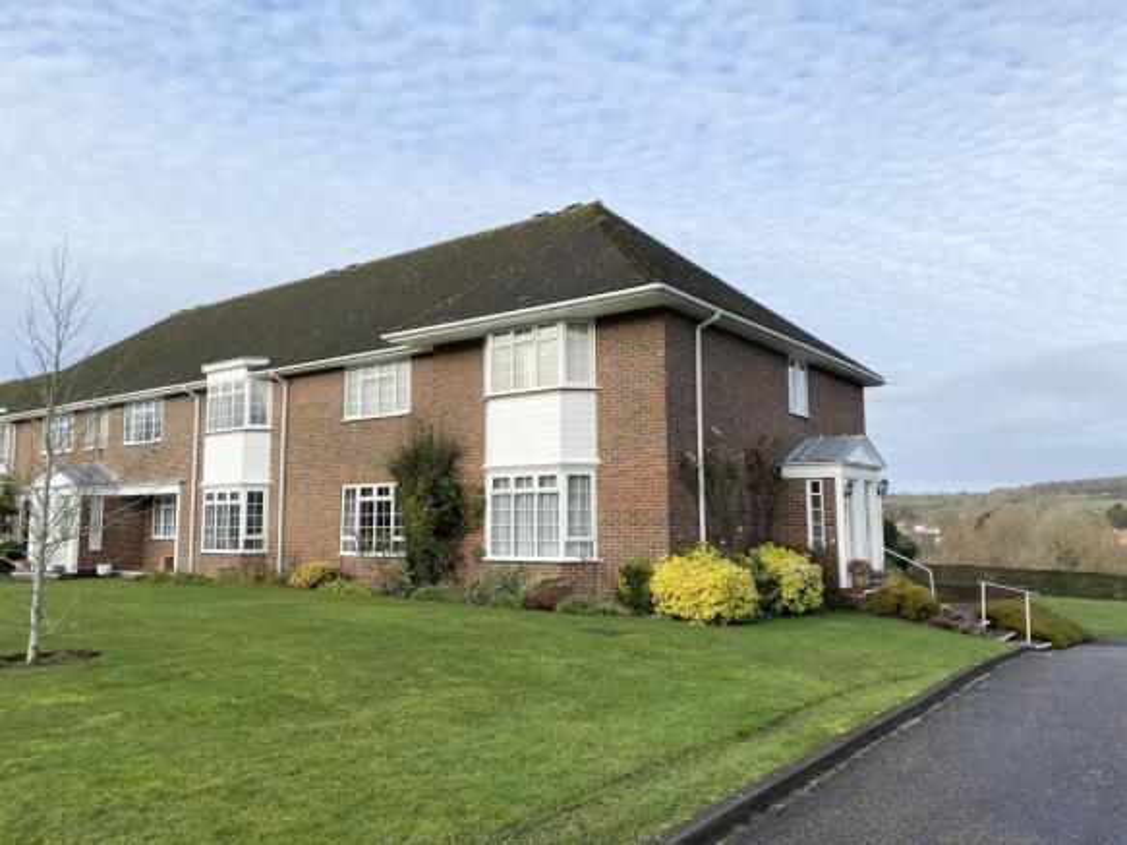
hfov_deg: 67.3
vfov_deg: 53.0
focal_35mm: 26
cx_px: 564
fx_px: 846
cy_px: 422
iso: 32
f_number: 1.8
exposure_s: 1/1206
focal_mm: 4.25
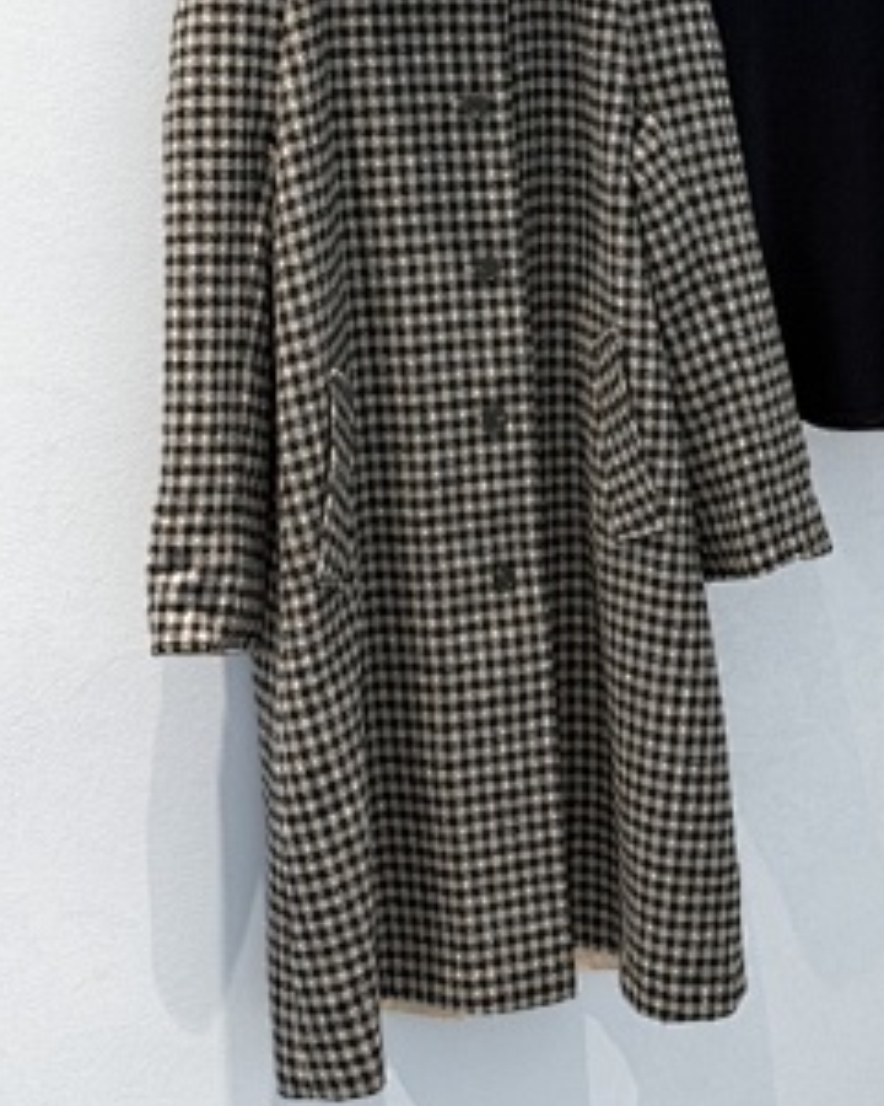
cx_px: 599
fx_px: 2551
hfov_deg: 19.6
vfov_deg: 24.3
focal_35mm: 78
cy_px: 361
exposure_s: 1/68
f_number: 1.78
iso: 100
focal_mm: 6.76
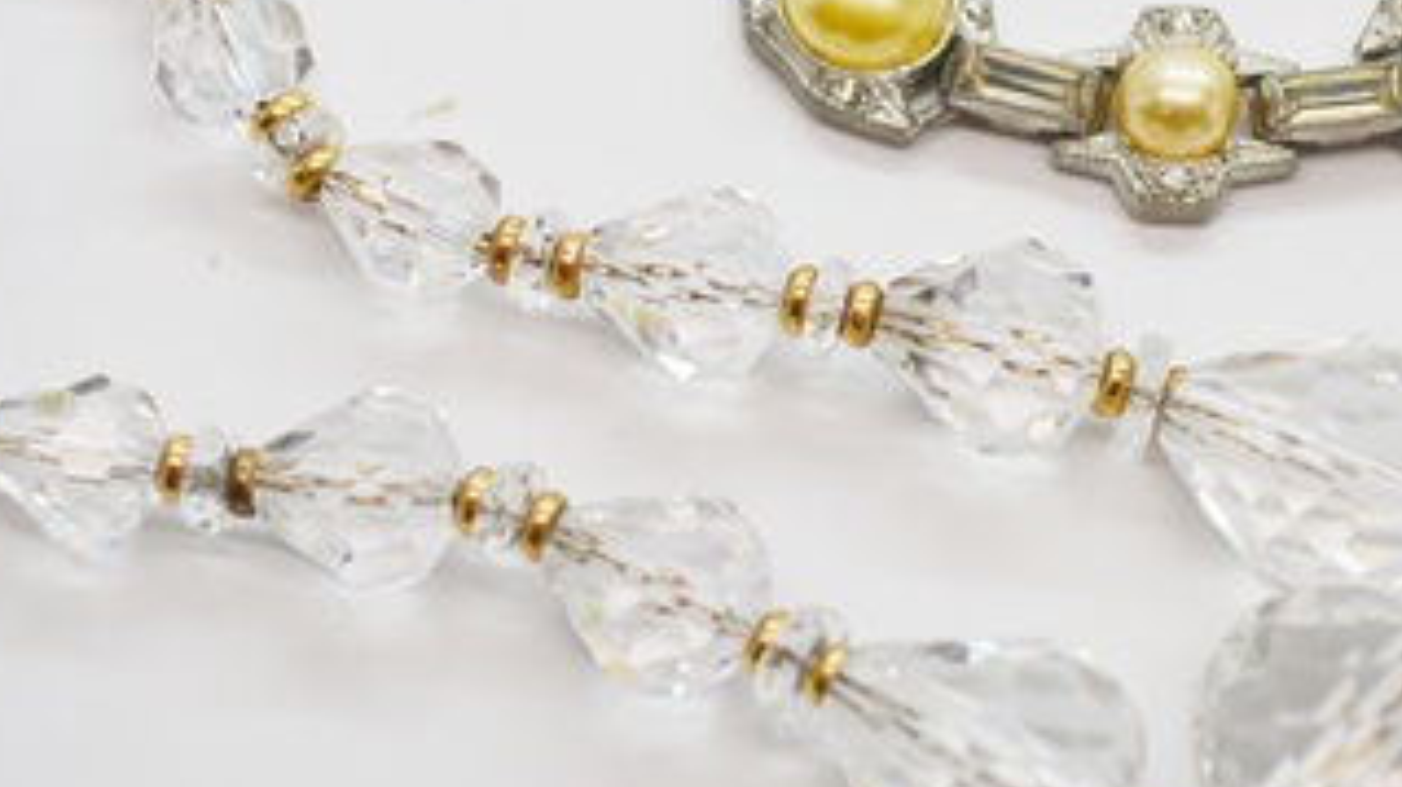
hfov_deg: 16.5
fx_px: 4830
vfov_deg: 9.3
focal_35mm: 130
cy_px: 251
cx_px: 831
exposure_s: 1/160
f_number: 5.6
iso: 200
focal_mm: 44
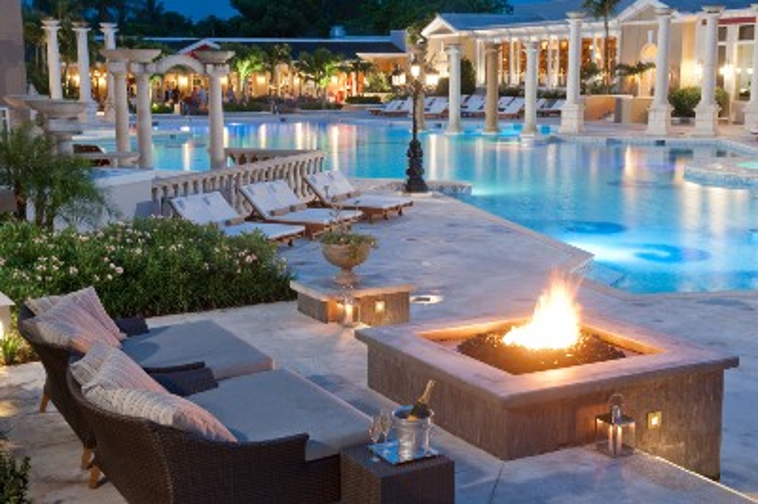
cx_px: 379
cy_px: 252
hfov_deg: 38.2
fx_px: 1094
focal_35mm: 52
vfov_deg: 25.9
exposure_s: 5
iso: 200
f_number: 9
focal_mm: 52
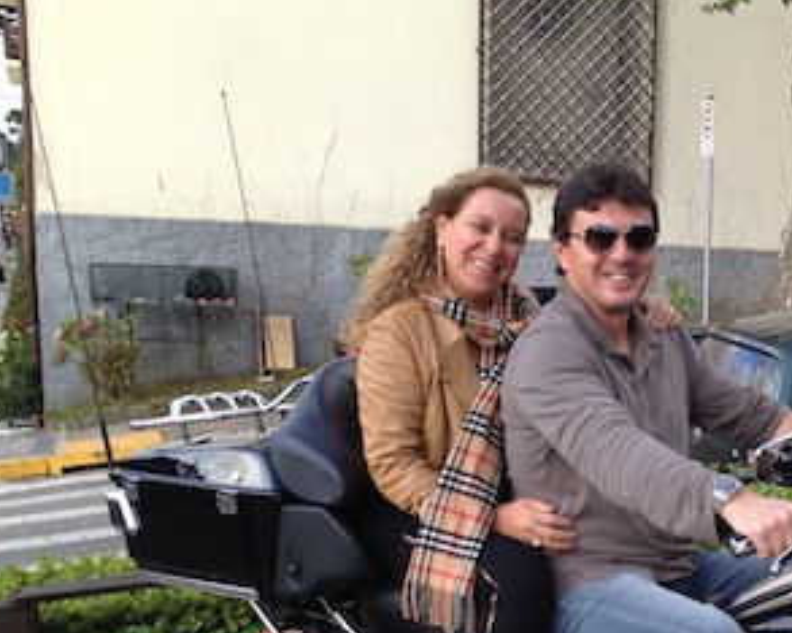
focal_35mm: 70
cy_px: 582
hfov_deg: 26.1
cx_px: 746
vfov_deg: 21.3
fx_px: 1640
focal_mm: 4.28
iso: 64
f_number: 2.4
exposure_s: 1/160
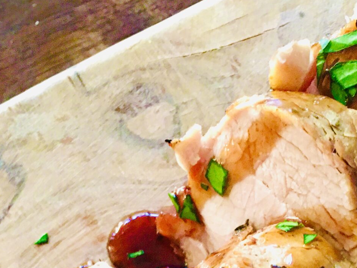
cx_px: 221
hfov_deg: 24.7
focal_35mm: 79
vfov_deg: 17.4
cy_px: 356
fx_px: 815
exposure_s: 1/4
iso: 100
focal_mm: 4.15
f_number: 2.2
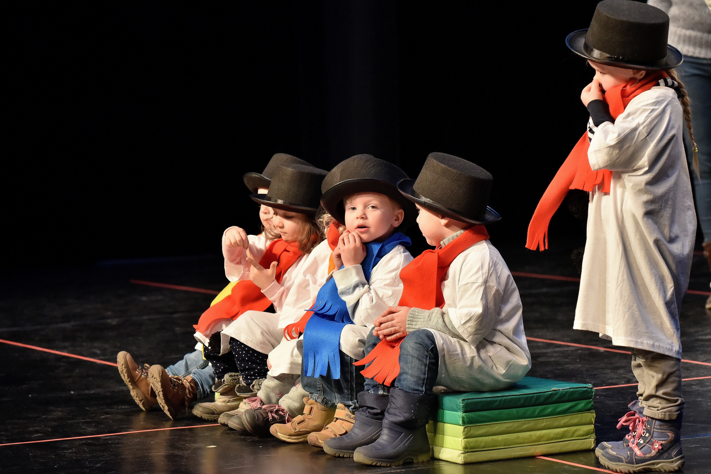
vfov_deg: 9.8
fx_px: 2765
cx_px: 356
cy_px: 237
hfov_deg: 14.7
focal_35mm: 140
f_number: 5.6
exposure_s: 1/80
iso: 2000
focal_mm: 140
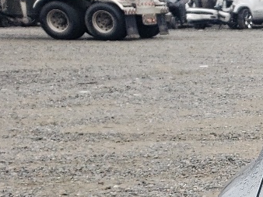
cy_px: 292
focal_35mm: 123
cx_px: 602
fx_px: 935
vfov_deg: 11.6
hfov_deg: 12.8
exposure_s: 1/556
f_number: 1.5
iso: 50
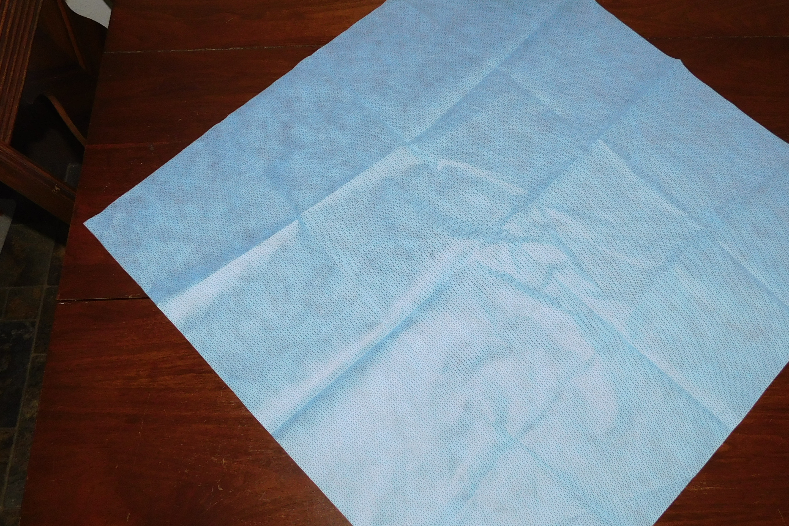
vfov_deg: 41.1
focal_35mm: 32
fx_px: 701
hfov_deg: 58.4
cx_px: 463
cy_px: 264
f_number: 3
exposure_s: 1/30
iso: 200
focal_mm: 4
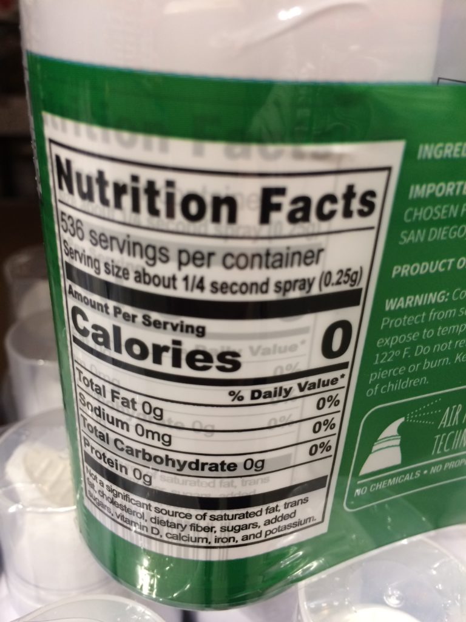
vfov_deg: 61.7
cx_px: 233
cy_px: 311
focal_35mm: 29
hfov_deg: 48.2
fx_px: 521
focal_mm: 4.15
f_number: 2.2
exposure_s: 1/33
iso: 125
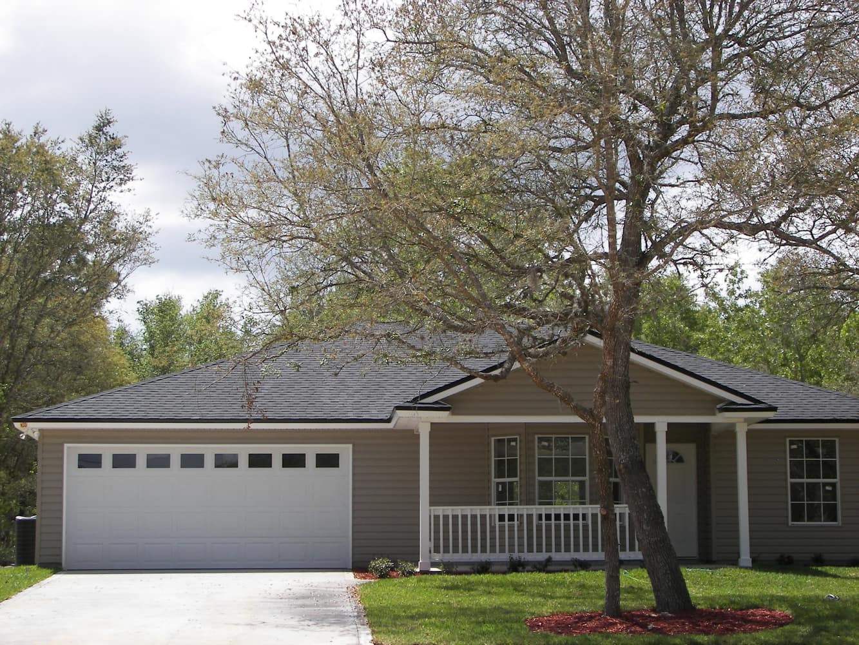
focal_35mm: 88
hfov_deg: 22.3
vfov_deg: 16.8
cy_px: 322
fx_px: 2184
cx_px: 430
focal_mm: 14.5
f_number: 2.8
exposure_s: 1/640
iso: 50
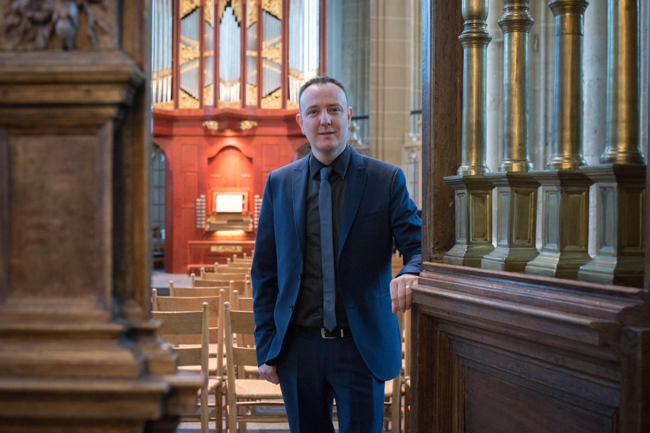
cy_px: 216
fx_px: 903
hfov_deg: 39.6
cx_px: 325
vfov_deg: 27.0
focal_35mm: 50
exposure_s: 1/50
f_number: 4.5
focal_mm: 50
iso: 3200
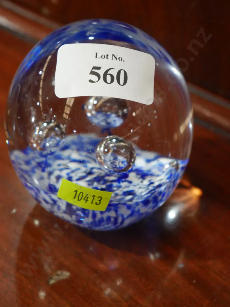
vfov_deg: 27.0
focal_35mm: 72
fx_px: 637
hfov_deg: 20.5
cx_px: 115
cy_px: 154
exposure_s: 1/80
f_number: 5.5
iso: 2000
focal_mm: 36
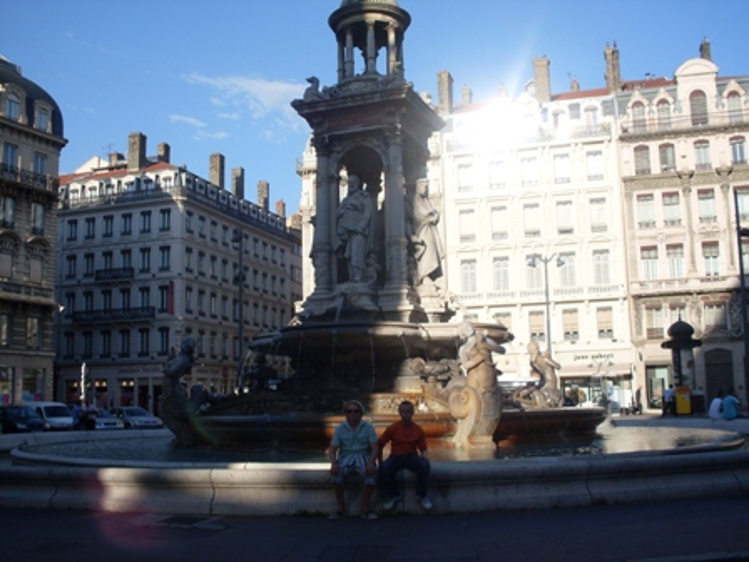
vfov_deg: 37.7
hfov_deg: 49.0
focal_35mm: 38
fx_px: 822
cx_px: 374
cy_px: 281
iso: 80
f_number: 8.4
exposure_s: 1/180
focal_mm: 6.3
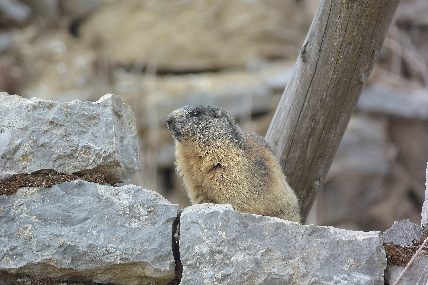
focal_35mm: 810
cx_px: 214
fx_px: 9629
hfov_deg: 2.5
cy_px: 142
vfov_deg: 1.7
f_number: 4
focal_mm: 300
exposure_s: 1/125
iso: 160
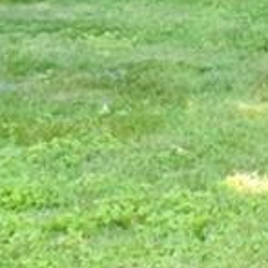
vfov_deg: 8.6
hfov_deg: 8.6
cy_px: -329
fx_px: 1664
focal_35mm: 190
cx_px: 569
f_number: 11
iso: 4000
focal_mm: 32
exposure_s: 1/125
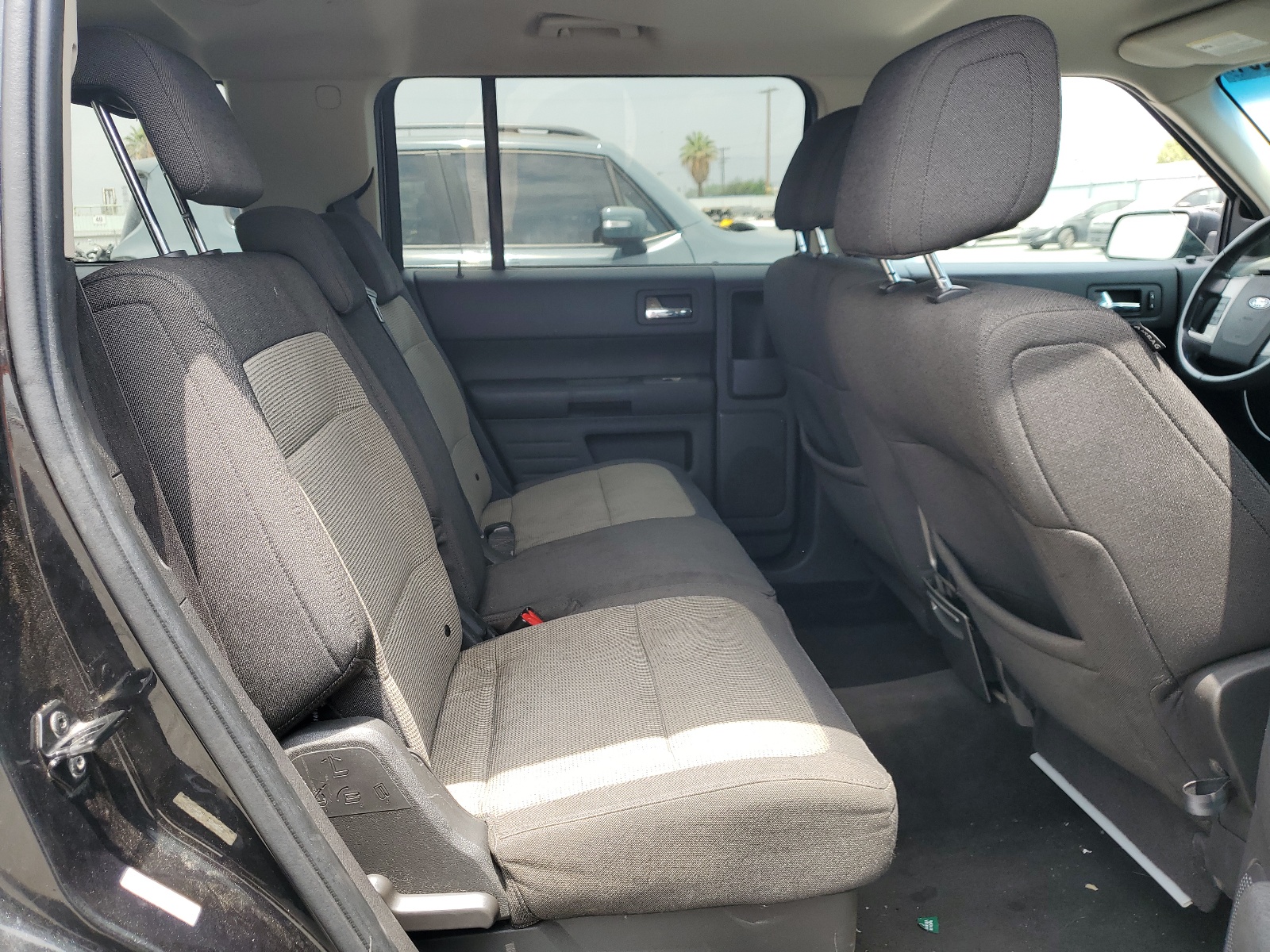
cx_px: 635
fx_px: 954
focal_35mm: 26
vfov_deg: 53.1
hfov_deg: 67.3
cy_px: 476
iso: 50
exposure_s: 1/417
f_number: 1.5
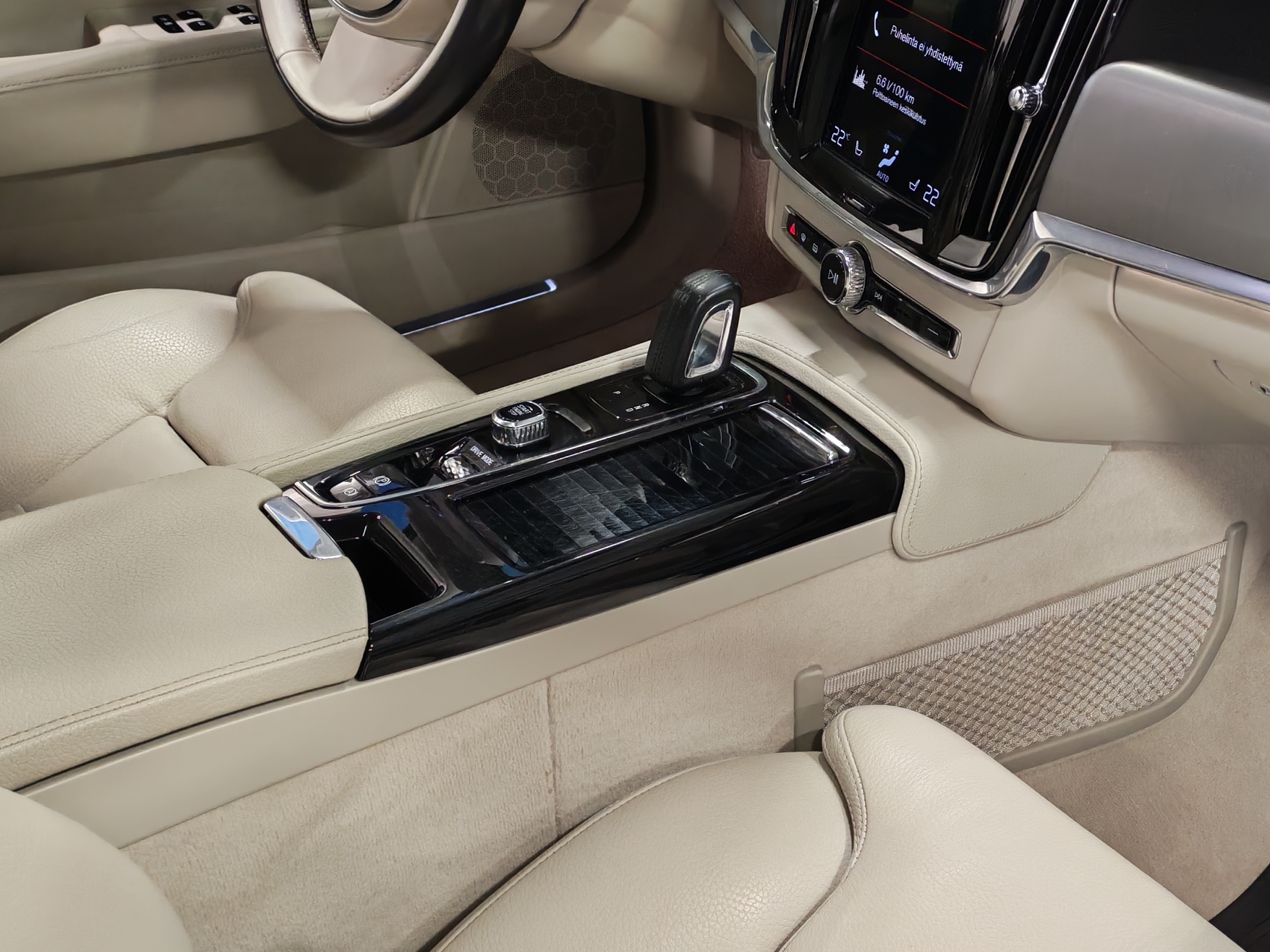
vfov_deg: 28.0
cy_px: 430
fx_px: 1908
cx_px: 900
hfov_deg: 36.2
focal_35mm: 52
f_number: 1.9
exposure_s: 1/100
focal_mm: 6.12
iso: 1825
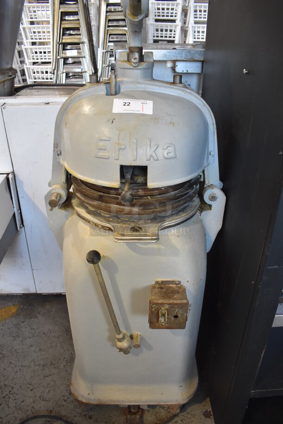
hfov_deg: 48.0
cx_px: 142
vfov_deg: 67.3
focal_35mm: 27
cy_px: 212
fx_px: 318
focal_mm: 18
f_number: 3.5
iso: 1100
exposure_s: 1/125
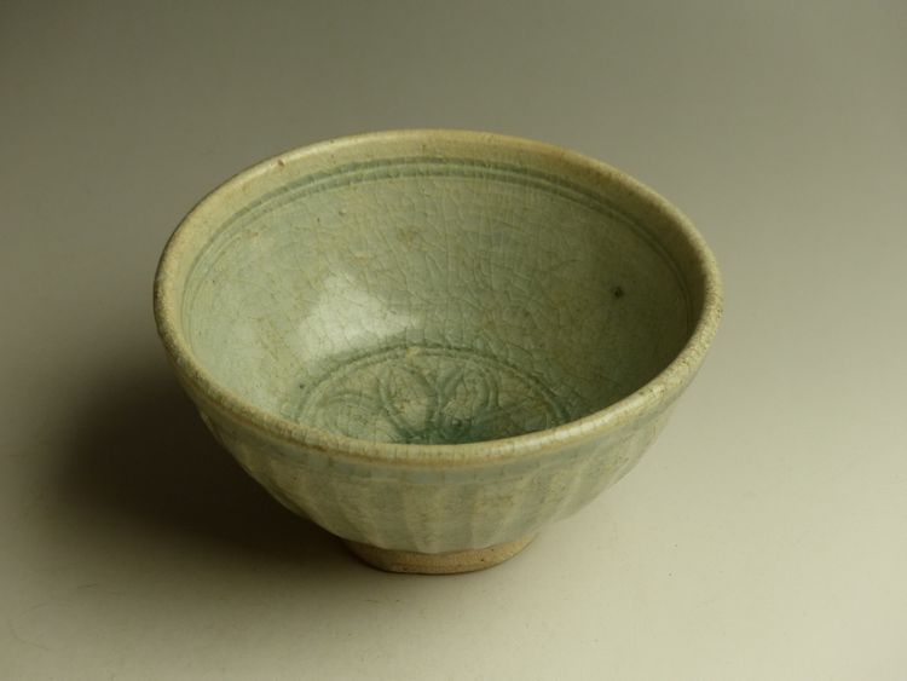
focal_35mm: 75
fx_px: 1966
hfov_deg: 26.0
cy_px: 340
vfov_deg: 19.6
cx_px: 454
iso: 200
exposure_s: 1/125
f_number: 2.8
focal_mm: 13.5
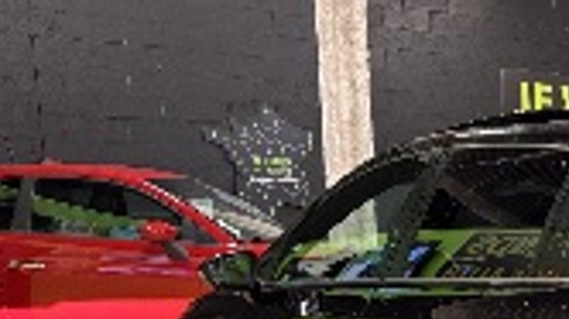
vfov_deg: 16.2
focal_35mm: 71
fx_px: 1070
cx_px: 706
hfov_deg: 26.1
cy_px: 391
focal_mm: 5.96
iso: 500
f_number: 1.6
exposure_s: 1/50
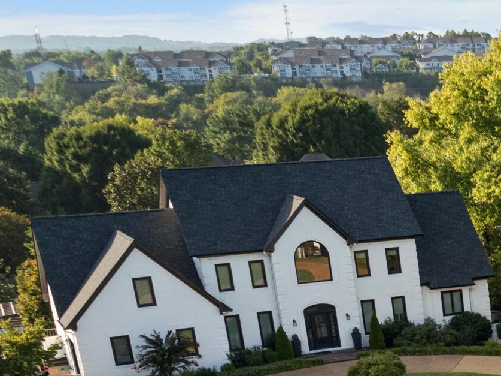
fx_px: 1244
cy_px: 630
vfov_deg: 15.3
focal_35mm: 86
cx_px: 801
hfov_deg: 19.2
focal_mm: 12.29
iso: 130
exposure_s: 1/15
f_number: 2.8
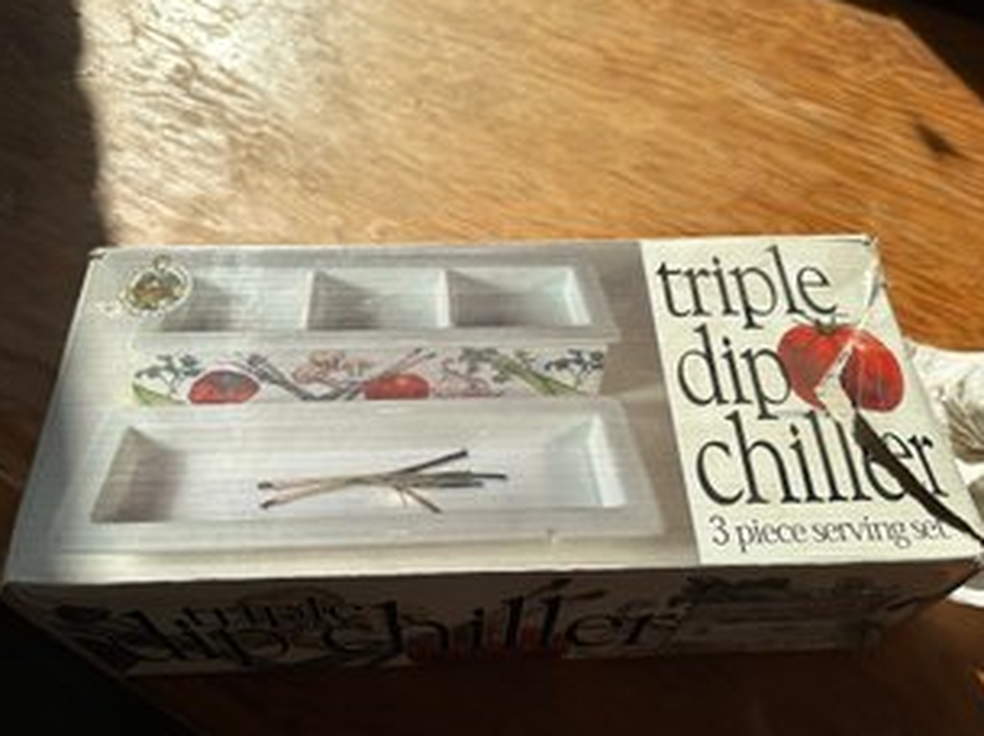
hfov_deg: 65.4
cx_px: 486
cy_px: 402
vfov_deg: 51.2
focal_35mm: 27
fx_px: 767
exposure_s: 1/2410
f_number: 1.78
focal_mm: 6.86
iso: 80
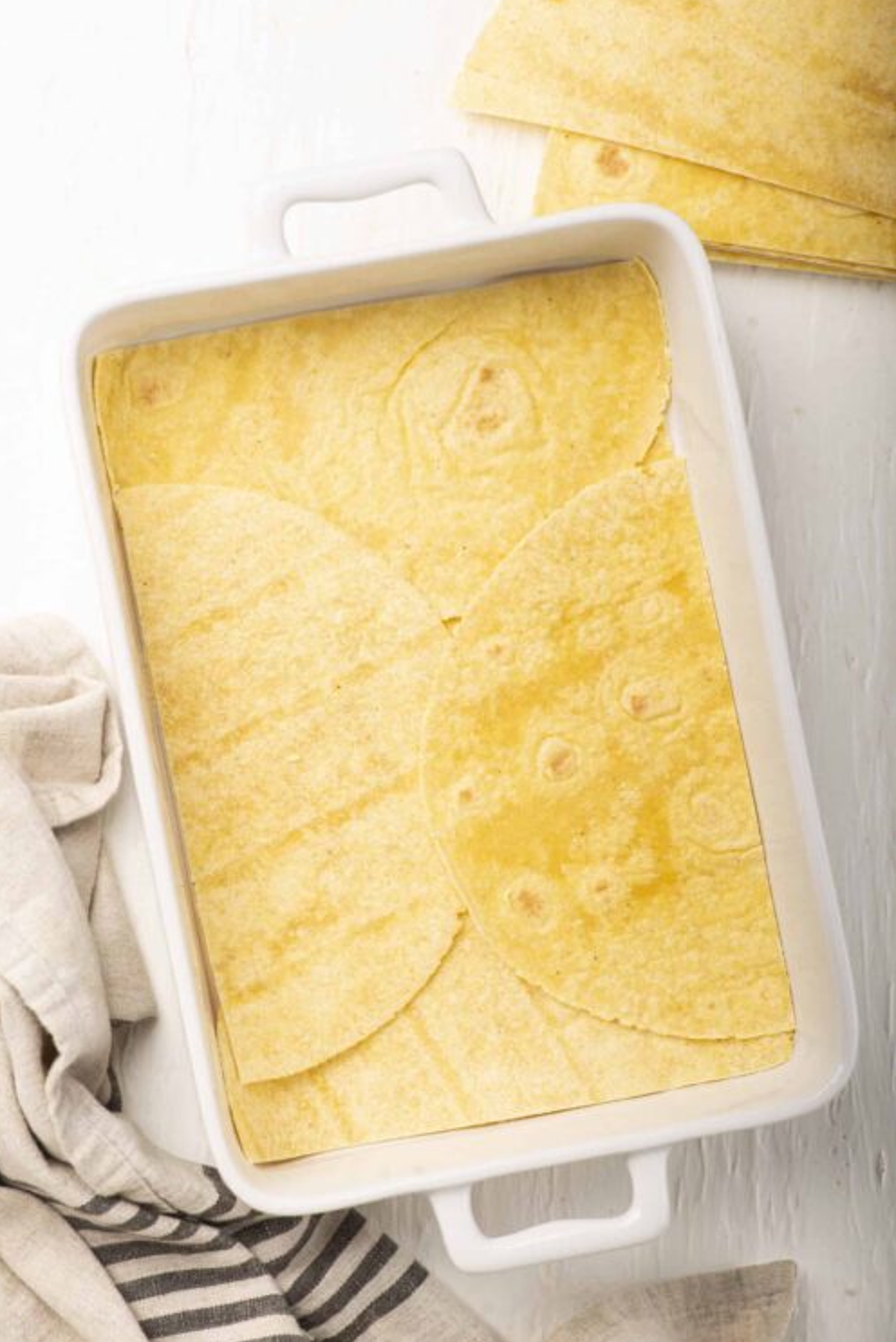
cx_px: 445
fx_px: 3953
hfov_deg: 12.9
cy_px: 670
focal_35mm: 106
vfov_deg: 19.3
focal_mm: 105
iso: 100
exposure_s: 1/200
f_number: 9
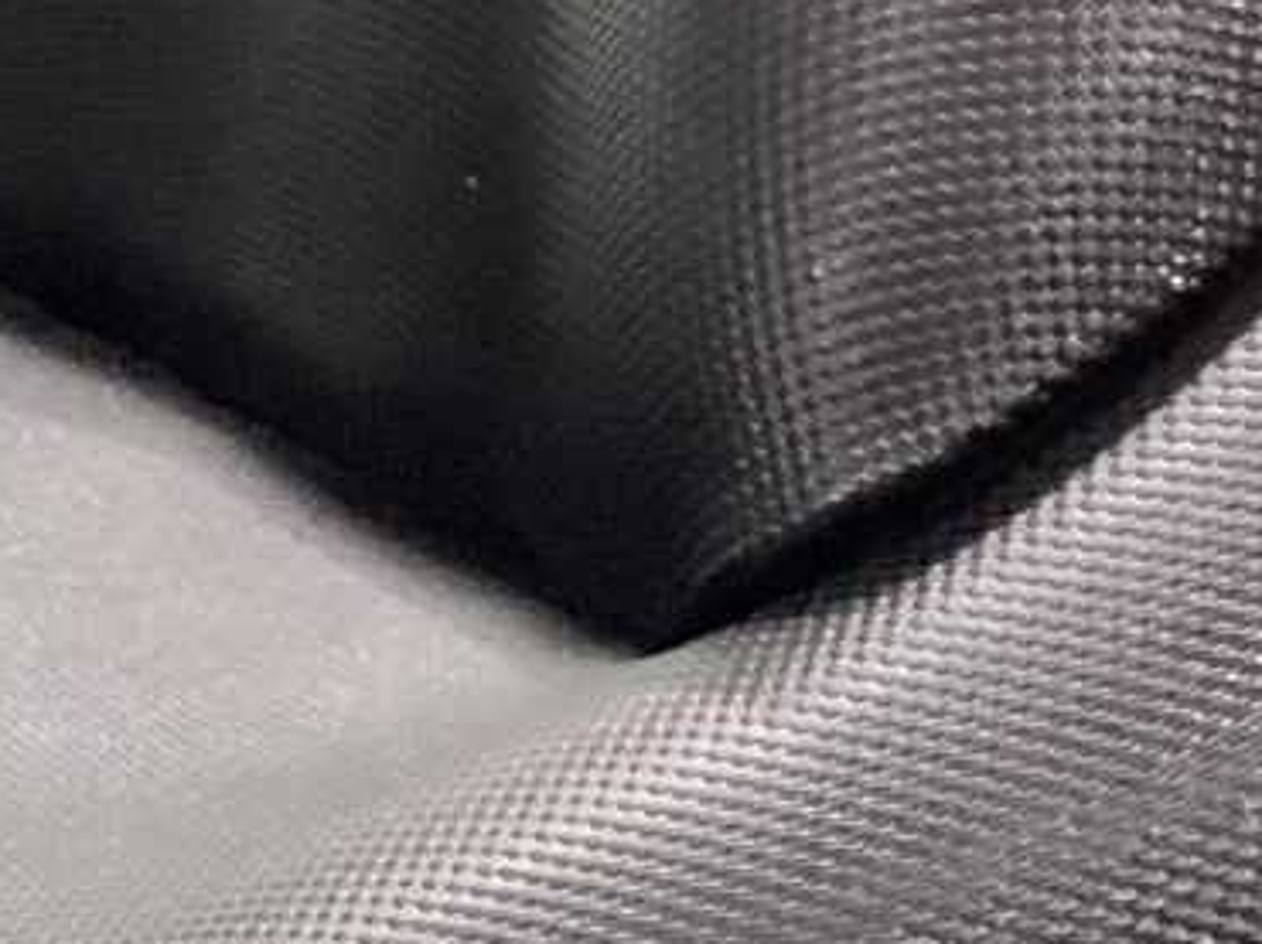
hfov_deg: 11.3
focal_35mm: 161
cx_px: -1074
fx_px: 5866
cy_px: 886
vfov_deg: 9.2
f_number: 2.4
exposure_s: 1/40
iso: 320
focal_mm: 3.3
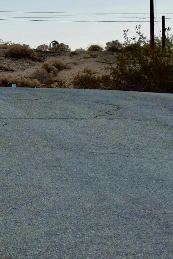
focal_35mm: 152
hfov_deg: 9.0
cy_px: 64
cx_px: 21
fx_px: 1095
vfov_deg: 13.5
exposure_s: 1/500
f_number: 4.2
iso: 1250
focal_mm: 28
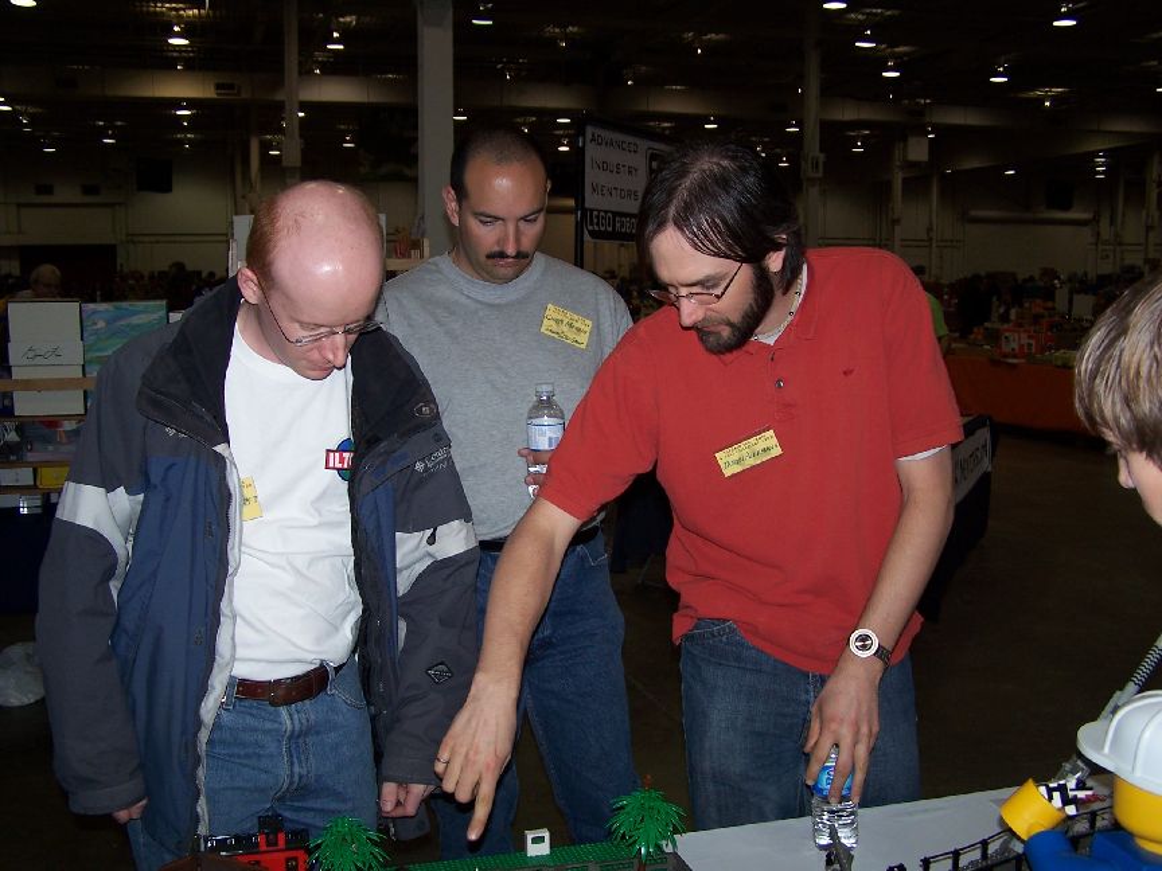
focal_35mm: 38
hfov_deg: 49.0
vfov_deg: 37.7
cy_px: 436
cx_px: 581
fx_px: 1276
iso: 80
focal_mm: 6.3
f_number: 2.8
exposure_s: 1/60
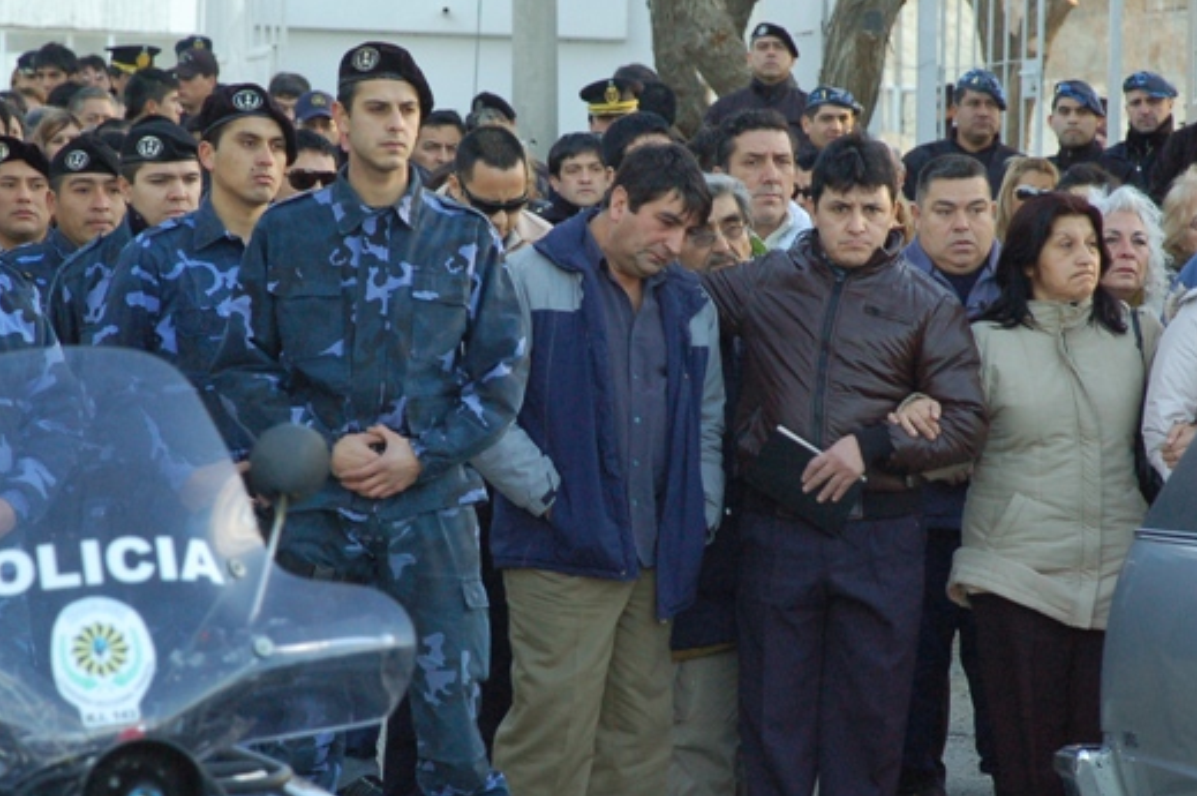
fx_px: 7673
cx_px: 618
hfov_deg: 8.9
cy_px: 457
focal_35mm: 231
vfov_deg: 5.9
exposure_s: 1/250
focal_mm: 100
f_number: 5.6
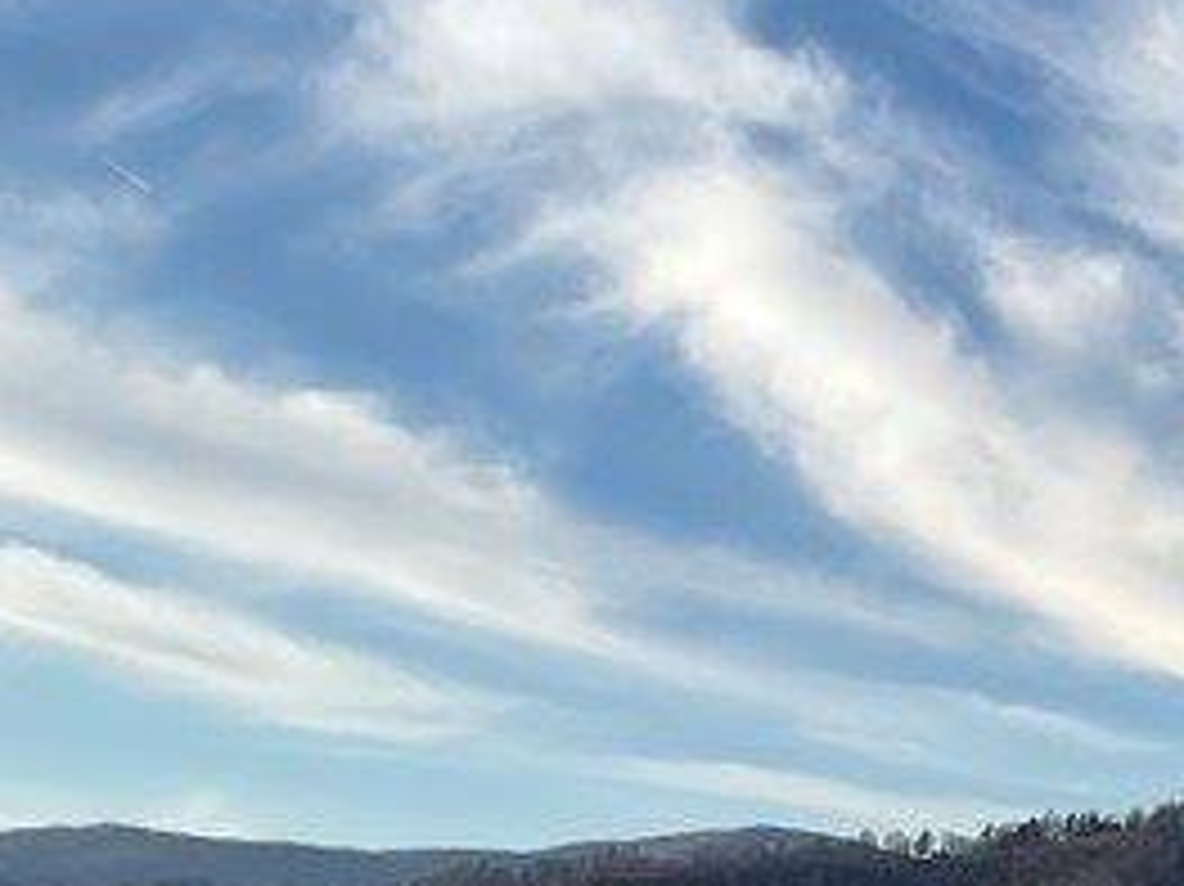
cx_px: 1261
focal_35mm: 113
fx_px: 3863
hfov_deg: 16.9
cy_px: 846
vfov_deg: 13.0
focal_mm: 3
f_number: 1.8
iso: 16
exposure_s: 1/1577
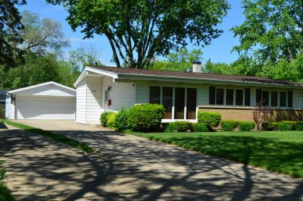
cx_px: 152
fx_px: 403
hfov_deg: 41.2
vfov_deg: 28.0
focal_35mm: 48
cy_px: 100
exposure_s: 1/125
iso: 125
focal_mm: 32
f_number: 11
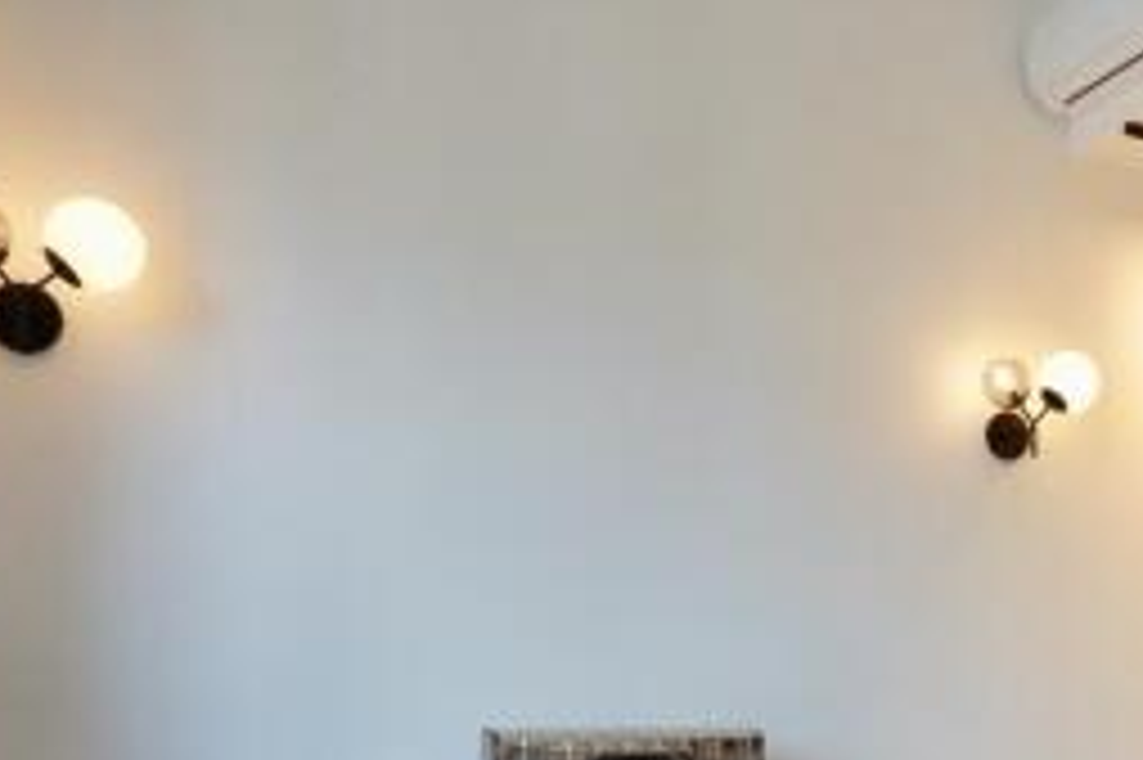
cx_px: 936
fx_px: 1428
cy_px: 704
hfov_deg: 41.5
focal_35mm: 45
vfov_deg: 28.5
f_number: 4
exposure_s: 1/160
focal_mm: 16
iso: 400
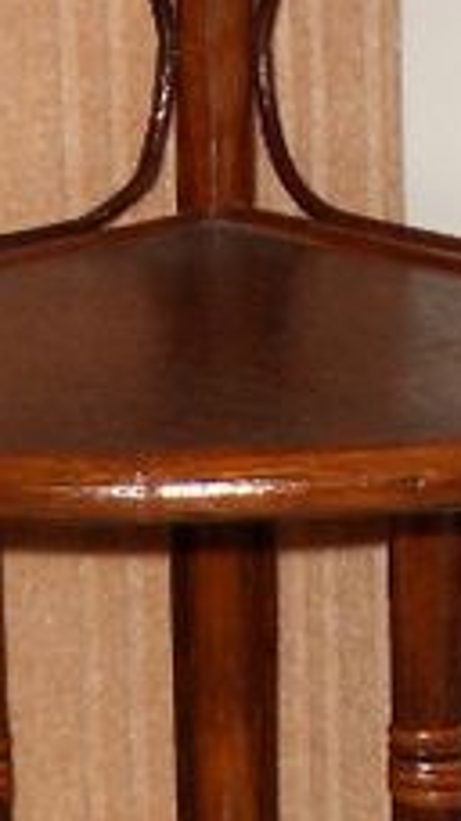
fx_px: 5397
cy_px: 1127
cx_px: 335
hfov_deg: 4.9
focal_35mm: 248
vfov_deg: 8.6
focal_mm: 9.1
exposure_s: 1/45
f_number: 4.5
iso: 200
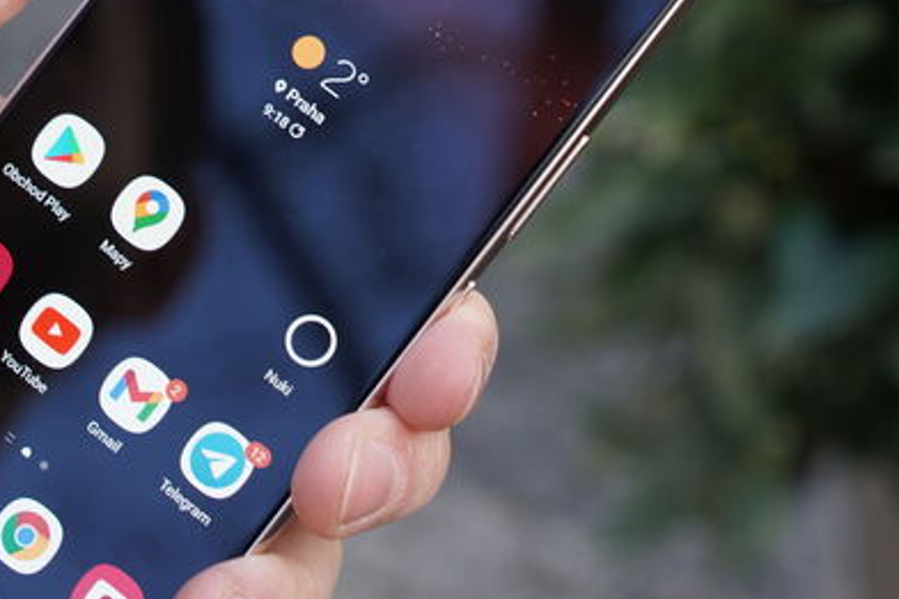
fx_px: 3220
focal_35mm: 129
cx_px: 110
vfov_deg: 10.6
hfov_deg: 15.7
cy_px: 184
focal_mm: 61
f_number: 6.3
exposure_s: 1/50
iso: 160
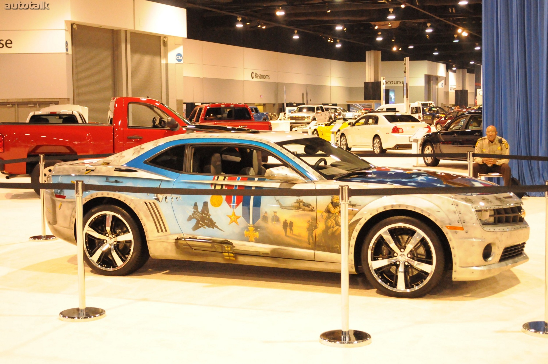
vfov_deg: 25.0
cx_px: 274
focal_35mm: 54
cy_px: 182
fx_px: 821
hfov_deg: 36.9
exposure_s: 1/80
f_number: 5
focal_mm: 36
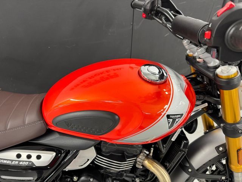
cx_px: 121
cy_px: 91
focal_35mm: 24
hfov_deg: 71.6
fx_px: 168
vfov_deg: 56.8
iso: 250
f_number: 1.78
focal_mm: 6.76
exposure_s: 1/50
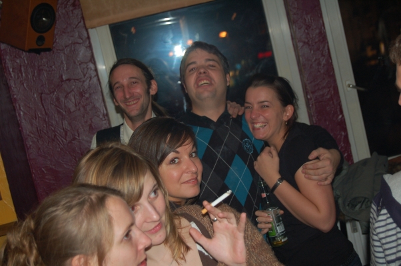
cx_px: 200
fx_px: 751
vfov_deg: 20.1
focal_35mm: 68
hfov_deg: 29.9
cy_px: 133
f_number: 5.3
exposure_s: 1/60
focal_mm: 45
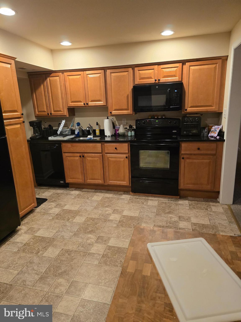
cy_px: 161
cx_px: 120
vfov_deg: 73.9
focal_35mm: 23
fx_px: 214
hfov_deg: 58.9
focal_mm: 6.3
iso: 800
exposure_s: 1/120
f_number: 1.7
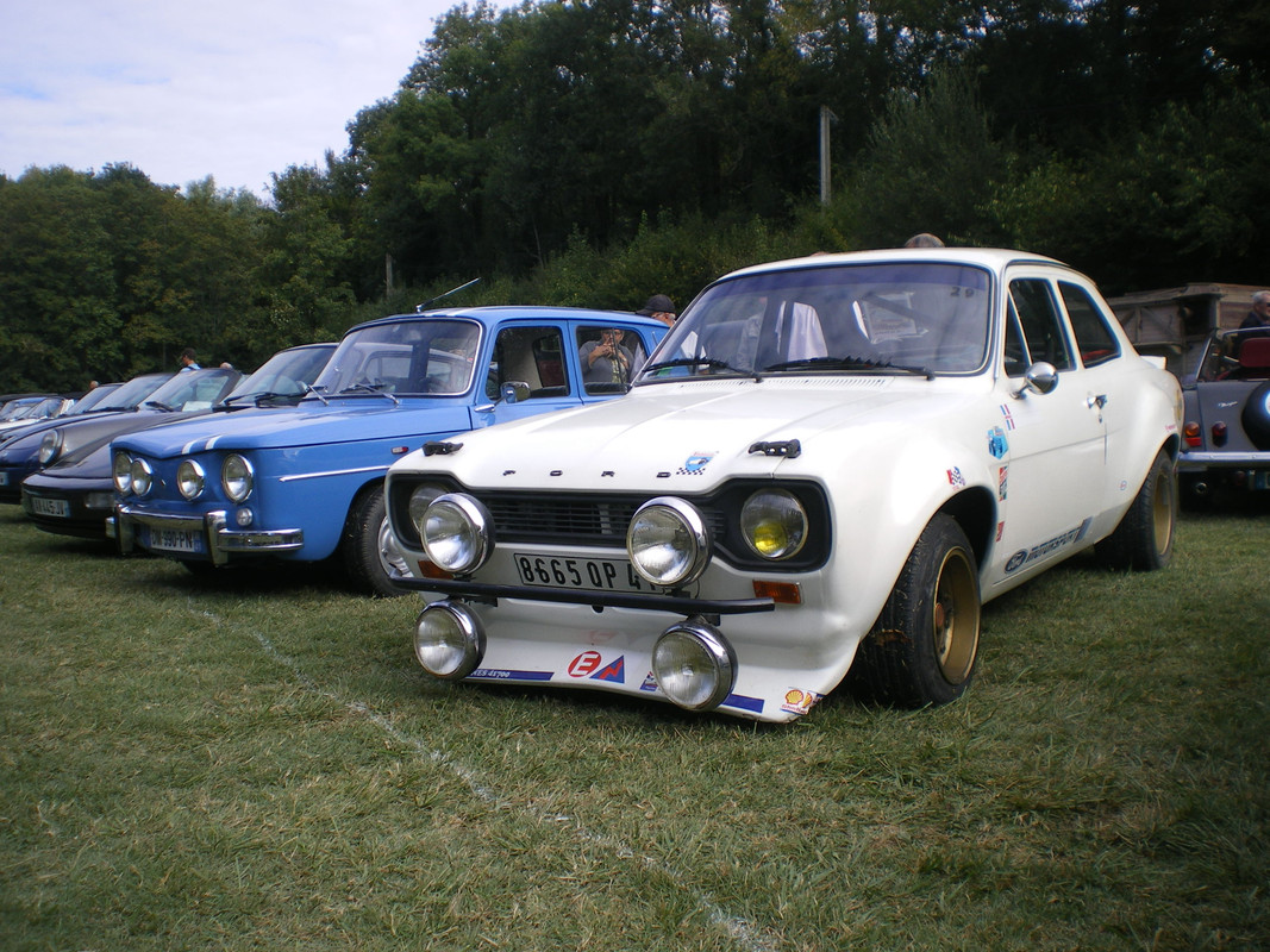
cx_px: 635
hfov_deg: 51.4
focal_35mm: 36
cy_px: 476
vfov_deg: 39.6
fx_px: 1321
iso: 50
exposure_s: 1/200
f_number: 4.6
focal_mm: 6.3
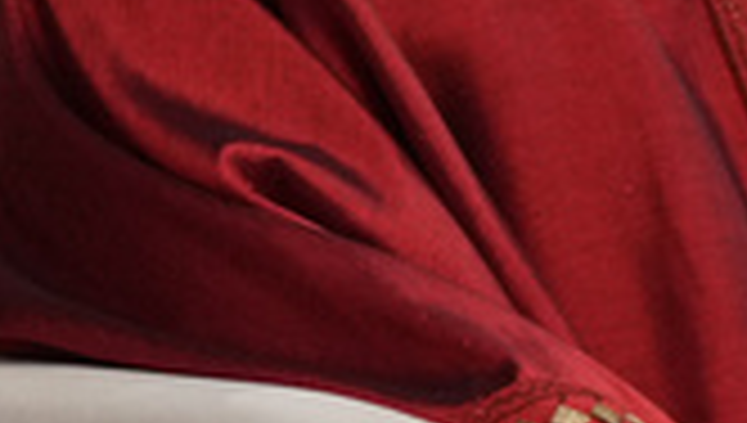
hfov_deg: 0.6
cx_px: 572
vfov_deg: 0.3
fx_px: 76759
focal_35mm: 3869
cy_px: -238
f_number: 2.8
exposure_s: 1/400
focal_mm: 400
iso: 2000
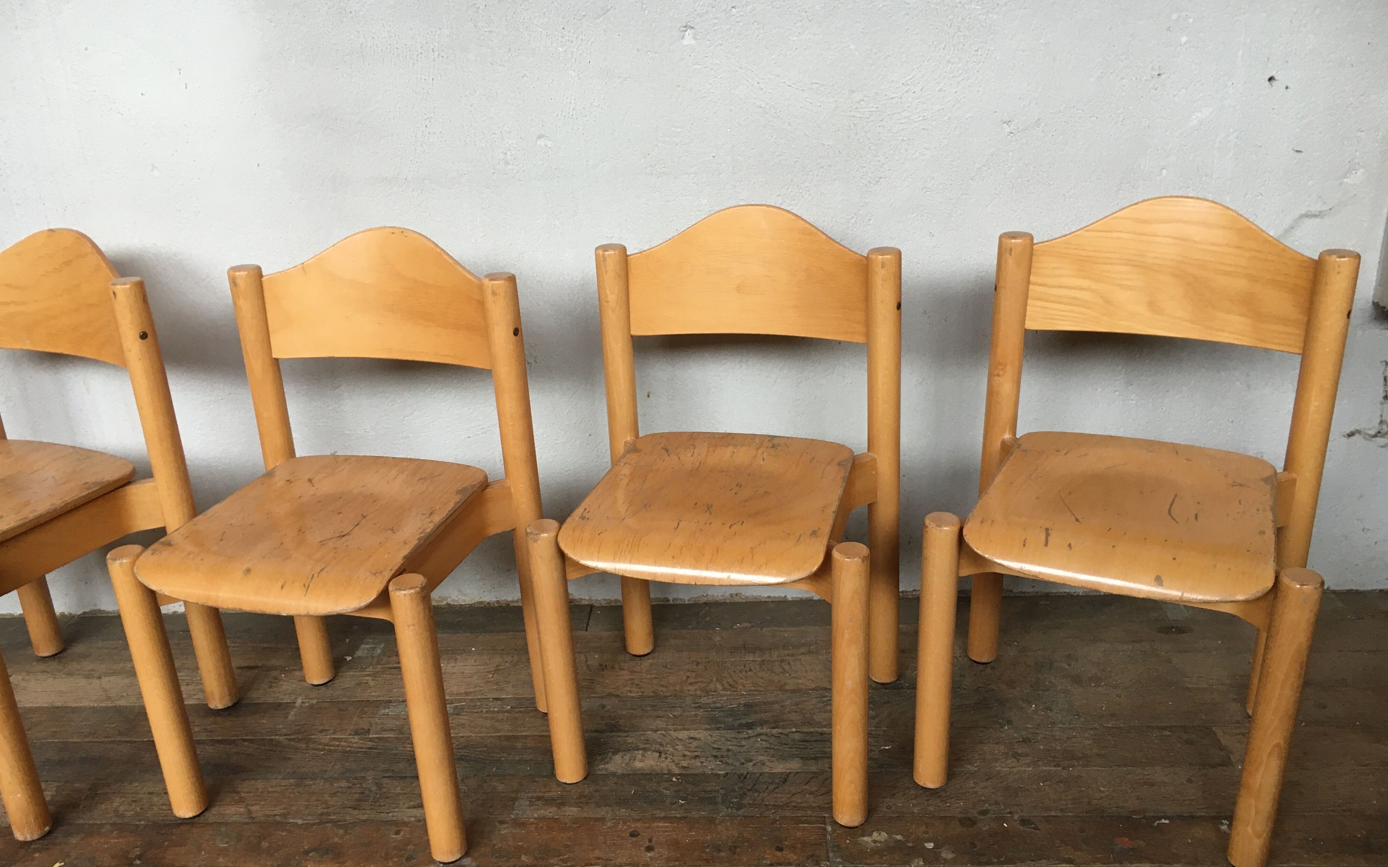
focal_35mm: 31
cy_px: 477
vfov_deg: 40.6
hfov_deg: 61.2
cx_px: 690
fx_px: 1173
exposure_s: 1/33
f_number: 2.2
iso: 100
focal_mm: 4.15
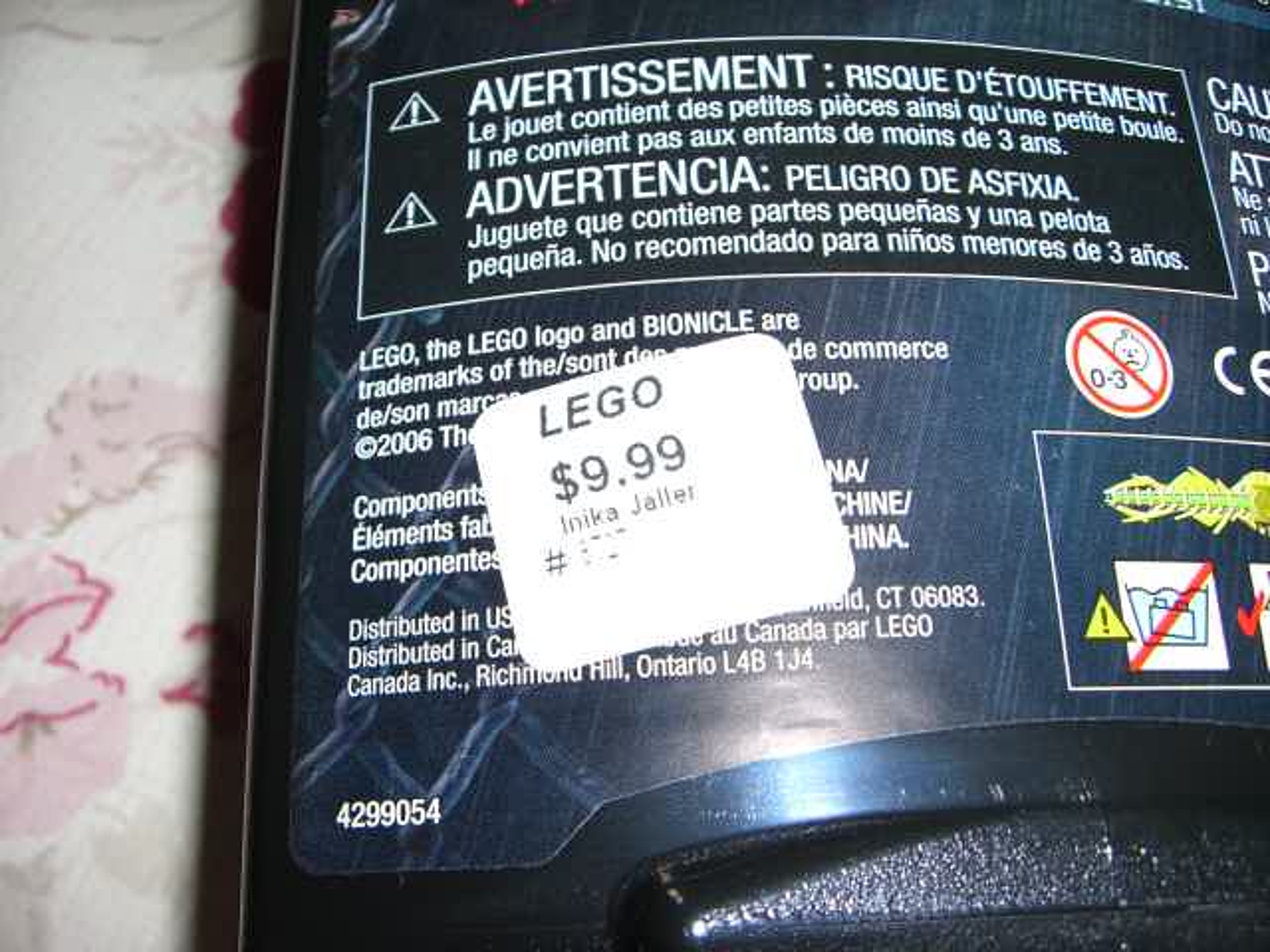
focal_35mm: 38
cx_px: 635
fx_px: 1394
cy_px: 476
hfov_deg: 49.0
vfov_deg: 37.7
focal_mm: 6.2
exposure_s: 1/60
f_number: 2.7
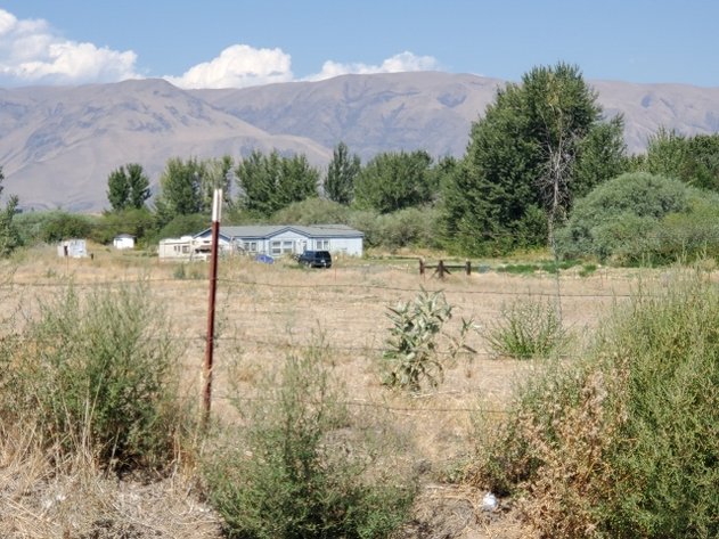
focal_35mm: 52
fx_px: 1080
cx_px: 360
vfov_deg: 28.0
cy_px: 270
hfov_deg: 36.8
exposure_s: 1/726
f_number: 2.4
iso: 50
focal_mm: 6
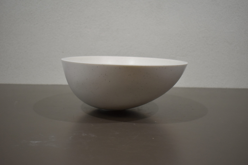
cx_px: 124
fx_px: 310
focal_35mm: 45
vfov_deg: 29.9
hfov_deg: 43.6
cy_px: 82
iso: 640
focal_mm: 30
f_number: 4.2
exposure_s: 1/250
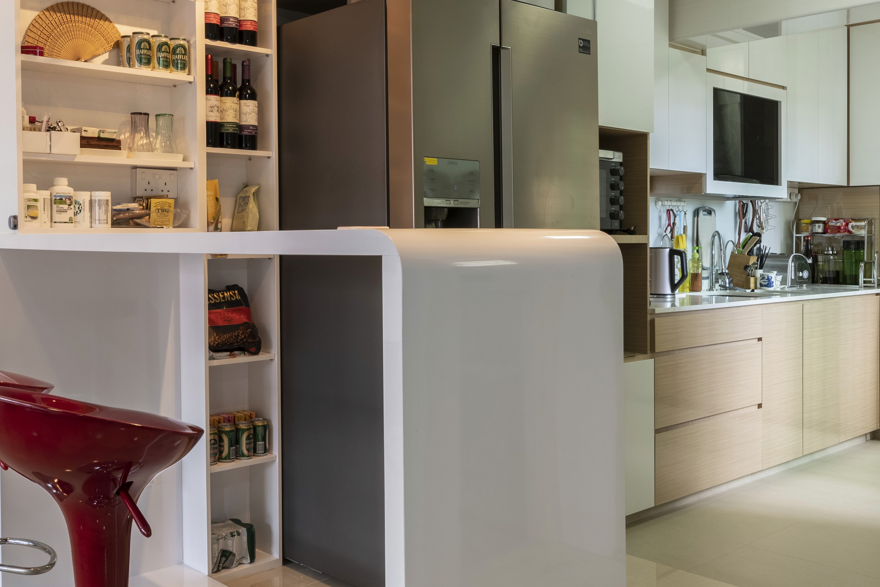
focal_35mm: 37
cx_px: 286
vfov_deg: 35.7
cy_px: 209
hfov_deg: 50.8
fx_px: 904
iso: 80
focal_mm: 14
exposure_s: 1/25
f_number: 11
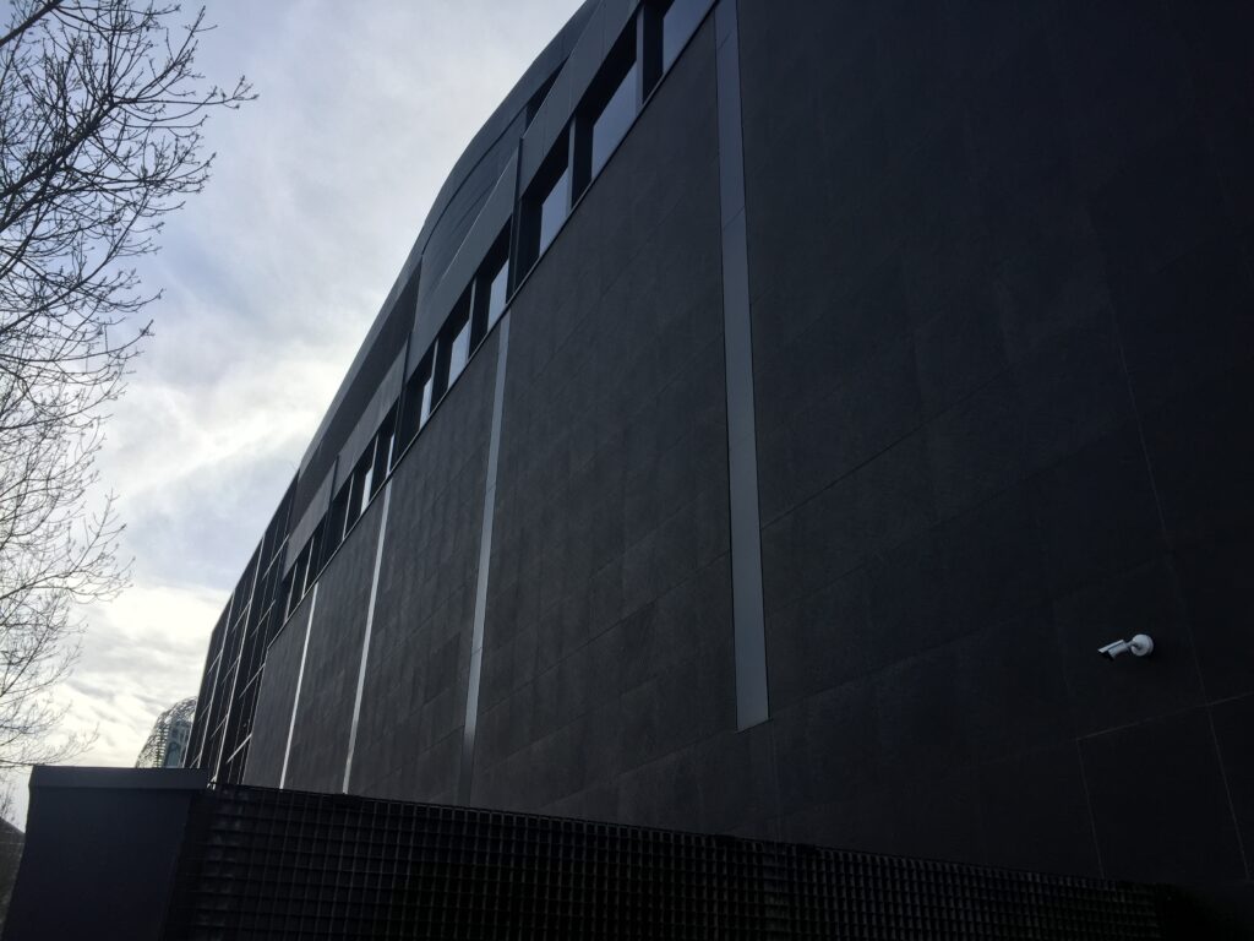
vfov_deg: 48.2
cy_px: 470
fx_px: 1051
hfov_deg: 61.7
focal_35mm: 29
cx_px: 627
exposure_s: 1/2825
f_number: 2.2
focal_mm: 4.15
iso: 32
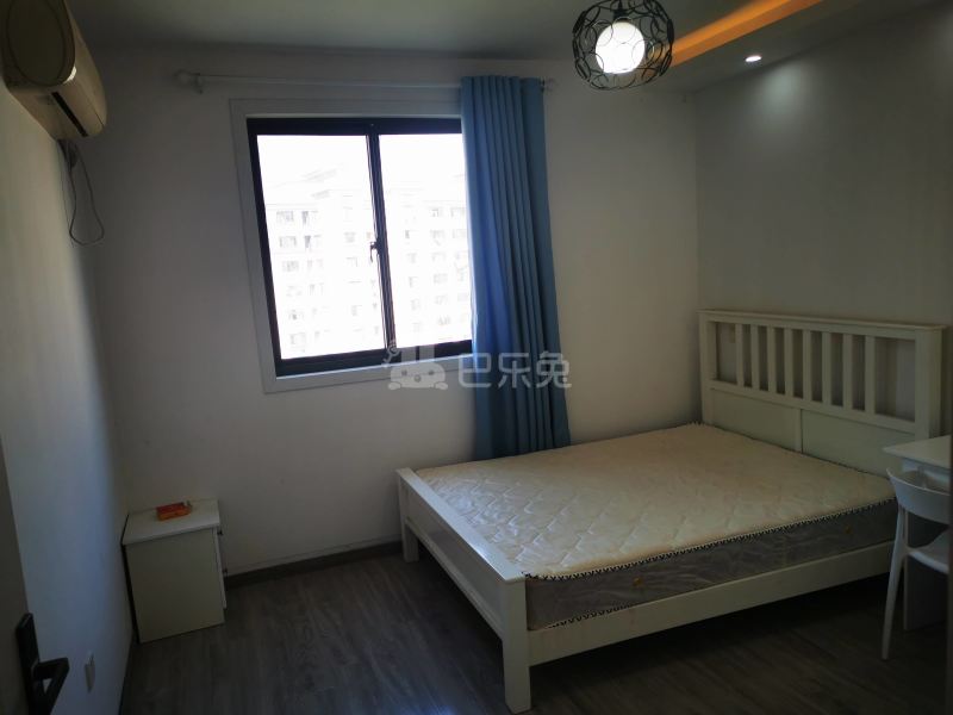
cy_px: 358
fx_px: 743
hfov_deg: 65.3
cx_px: 476
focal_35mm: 27
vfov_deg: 51.4
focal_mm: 5.58
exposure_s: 1/291
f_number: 1.8
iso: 50
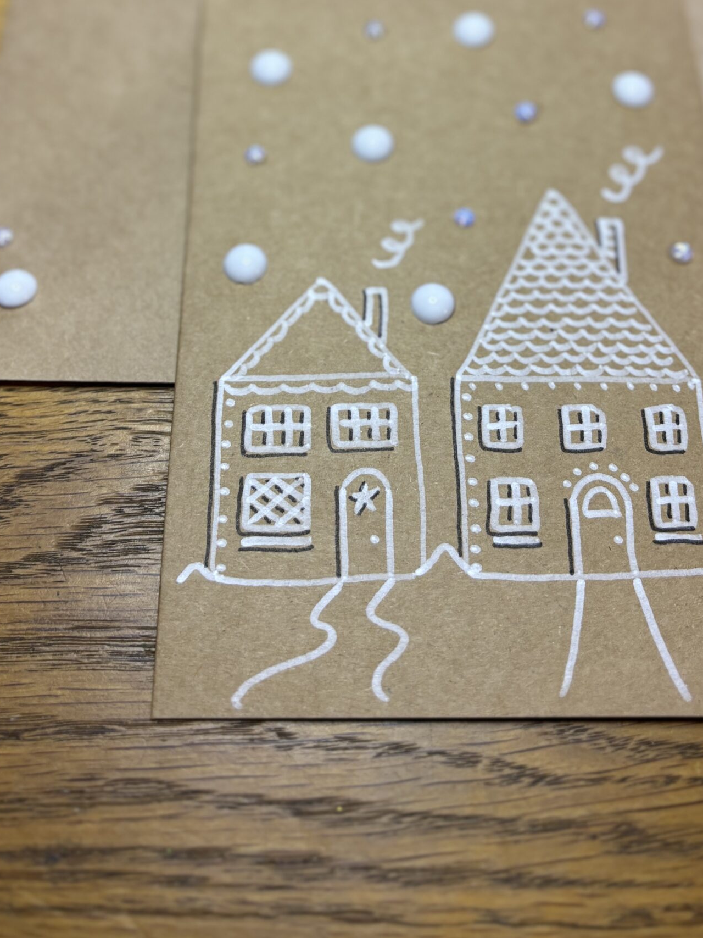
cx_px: 353
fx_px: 1056
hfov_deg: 36.8
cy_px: 253
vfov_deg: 46.4
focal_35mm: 39
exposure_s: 1/50
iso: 100
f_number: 1.6
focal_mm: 5.96
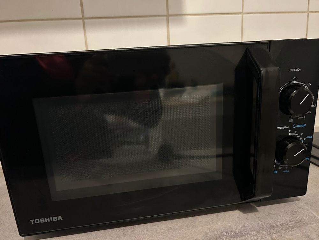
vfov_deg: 53.1
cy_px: 120
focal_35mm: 26
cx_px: 160
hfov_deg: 67.3
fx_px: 240
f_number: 1.5
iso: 640
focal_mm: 5.7
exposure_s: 1/25
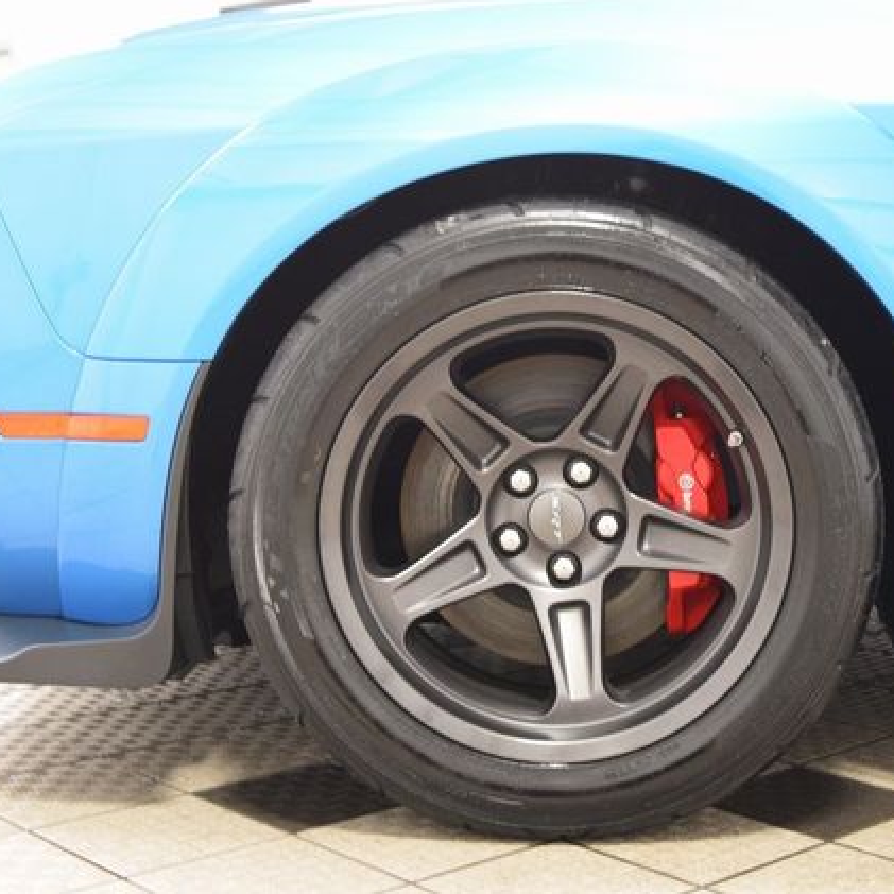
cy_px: 447
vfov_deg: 27.7
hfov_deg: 27.6
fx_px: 1812
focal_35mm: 62
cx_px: 552
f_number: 4.5
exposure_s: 1/30
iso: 1600
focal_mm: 32
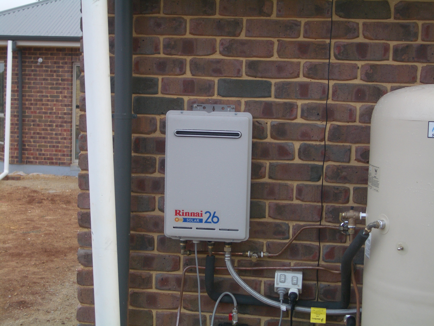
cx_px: 217
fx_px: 777
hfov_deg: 31.2
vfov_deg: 23.7
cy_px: 163
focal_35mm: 62
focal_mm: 10.2
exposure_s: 1/125
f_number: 3.5
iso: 50
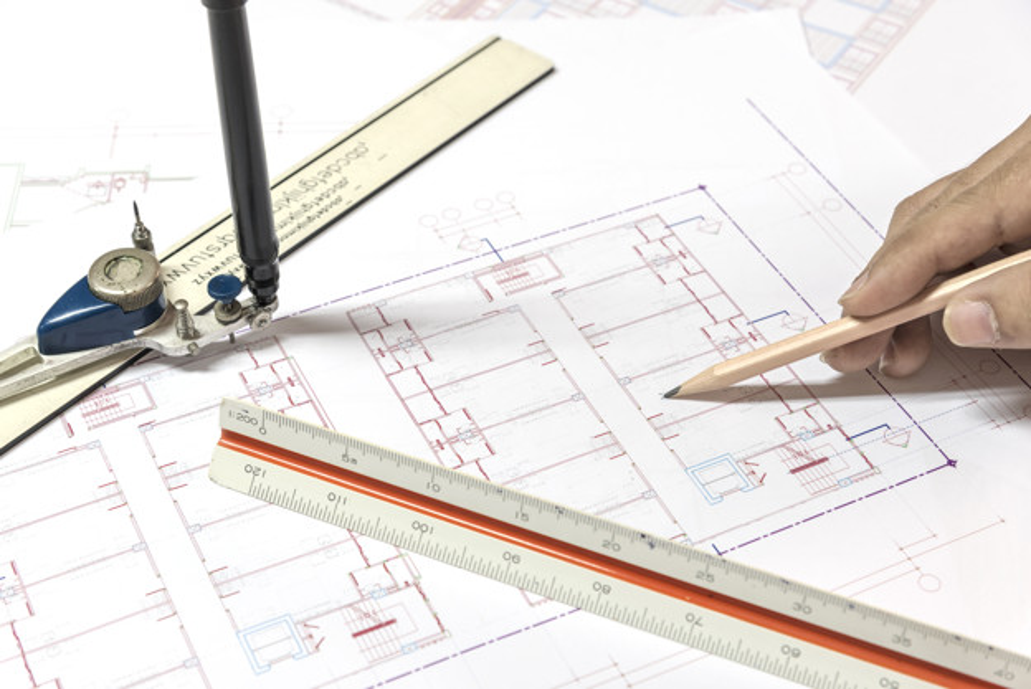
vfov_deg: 20.6
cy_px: 344
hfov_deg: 30.5
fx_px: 1891
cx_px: 516
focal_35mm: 66
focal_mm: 66
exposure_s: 1/2
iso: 100
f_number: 8
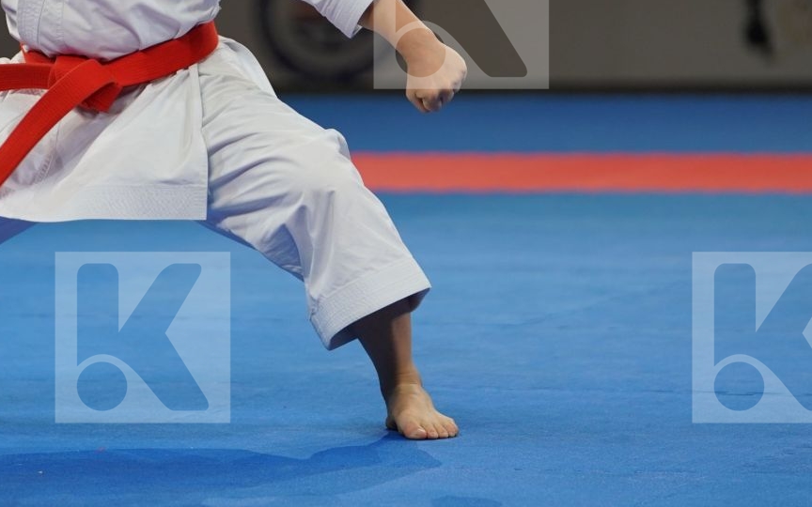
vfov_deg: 3.8
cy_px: 4
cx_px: 143
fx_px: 7568
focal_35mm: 342
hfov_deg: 6.1
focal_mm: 161
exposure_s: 1/500
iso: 640
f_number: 2.8
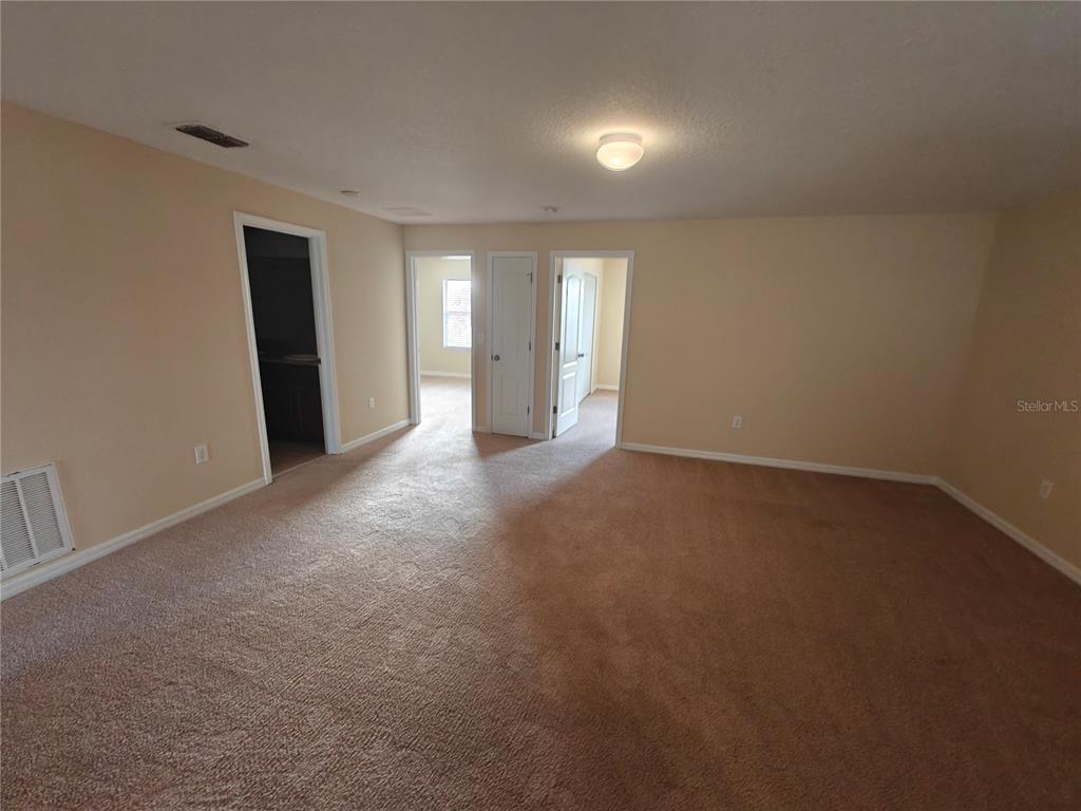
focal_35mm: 14
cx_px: 540
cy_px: 406
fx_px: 437
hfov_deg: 102.1
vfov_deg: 85.7
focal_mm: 2.62
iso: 1600
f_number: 2.2
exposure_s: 1/20
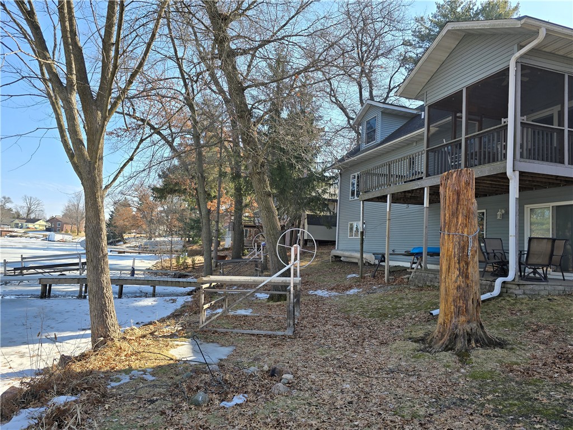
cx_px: 286
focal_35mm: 23
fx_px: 381
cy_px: 215
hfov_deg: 73.9
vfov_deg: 58.9
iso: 12
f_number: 1.7
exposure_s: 1/316
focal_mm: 6.3
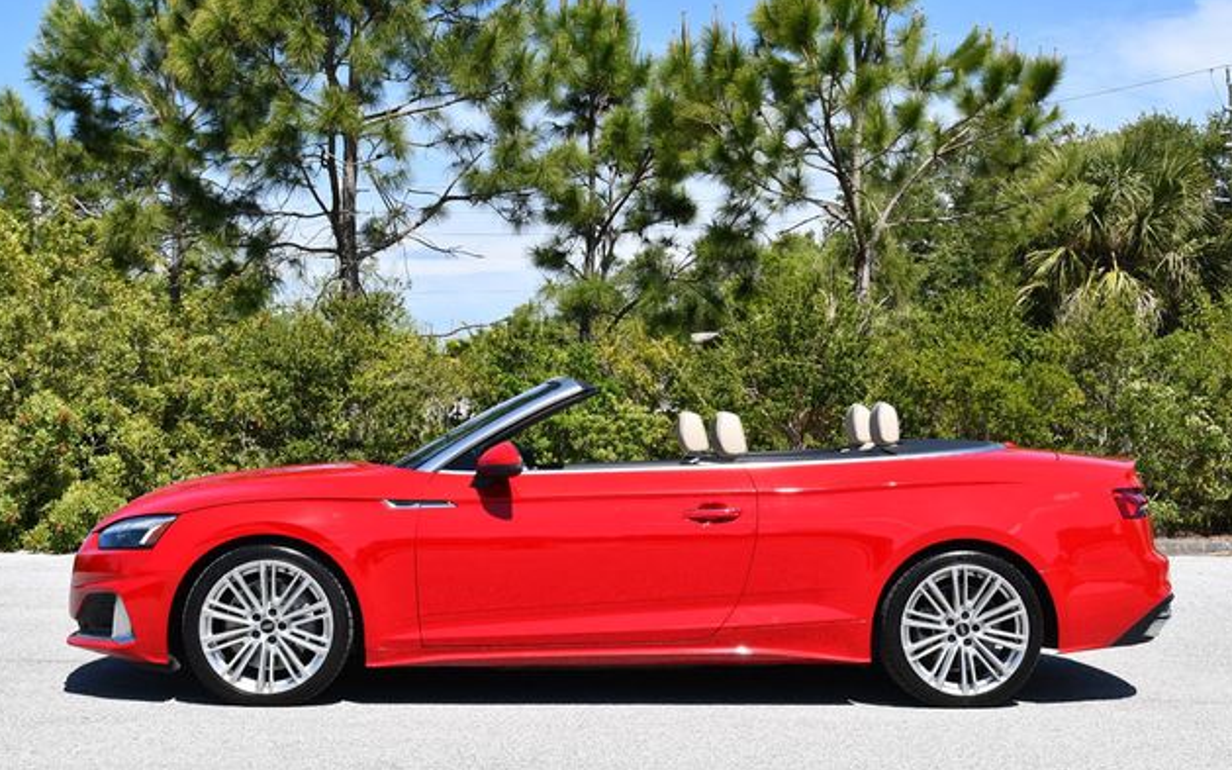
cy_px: 378
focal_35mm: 54
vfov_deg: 24.0
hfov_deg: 37.5
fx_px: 1813
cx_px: 615
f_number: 8
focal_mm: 26
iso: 110
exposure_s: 1/250
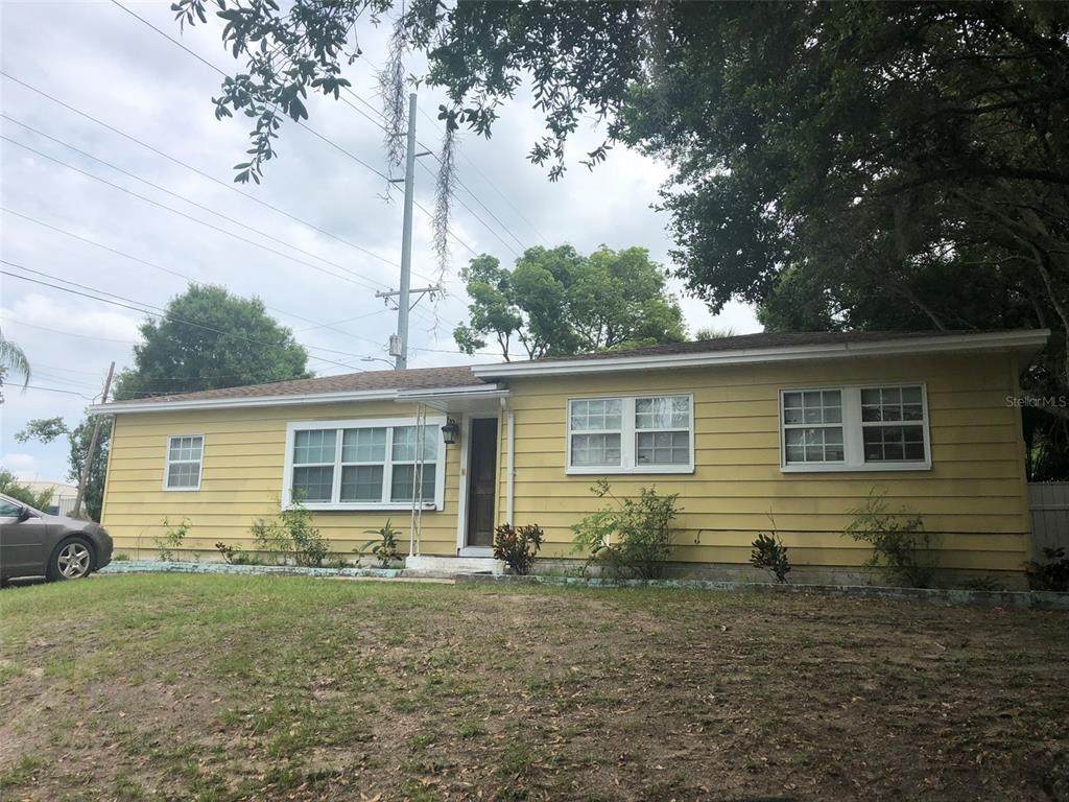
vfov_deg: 49.7
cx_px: 534
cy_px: 401
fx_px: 865
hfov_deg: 63.4
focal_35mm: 28
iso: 20
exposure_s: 1/1736
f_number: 1.8
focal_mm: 4
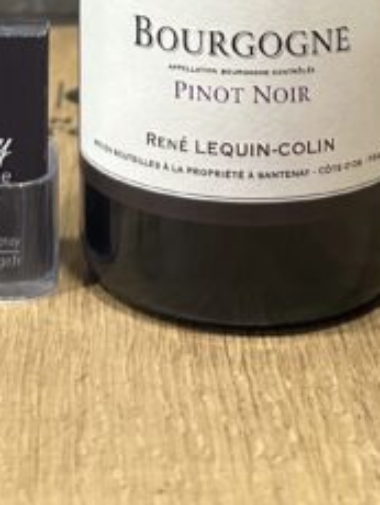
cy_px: -278
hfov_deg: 18.6
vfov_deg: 20.6
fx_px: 1154
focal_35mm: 79
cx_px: 119
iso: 640
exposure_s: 1/50
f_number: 1.78
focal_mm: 6.86
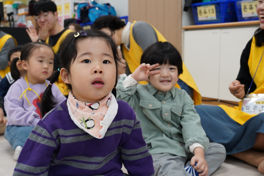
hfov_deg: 41.1
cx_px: 132
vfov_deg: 28.1
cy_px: 88
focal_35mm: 48
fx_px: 352
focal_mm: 48
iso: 2500
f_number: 7.1
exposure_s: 1/80
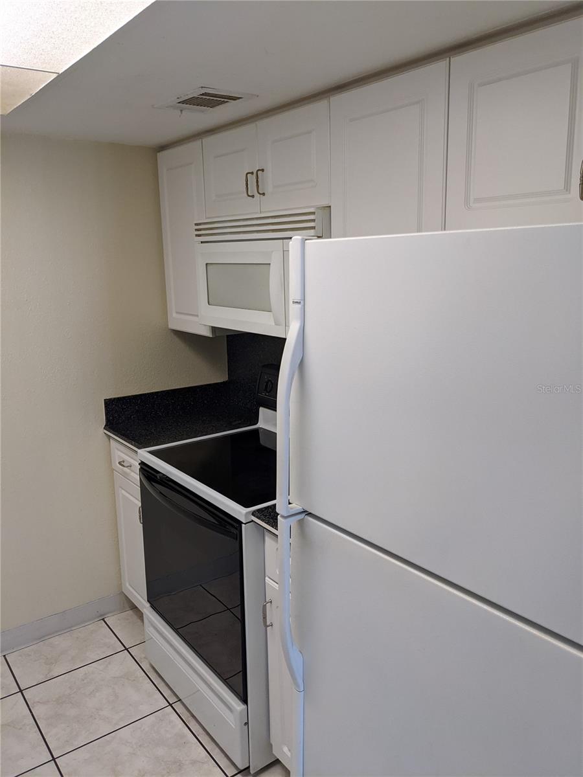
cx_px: 292
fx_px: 606
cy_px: 388
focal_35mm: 27
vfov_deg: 65.3
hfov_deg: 51.4
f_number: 1.73
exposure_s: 1/120
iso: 263
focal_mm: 4.38
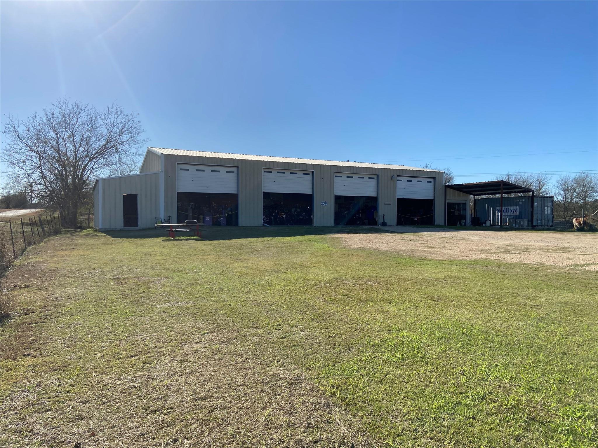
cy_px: 224
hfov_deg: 67.3
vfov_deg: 53.1
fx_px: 449
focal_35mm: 26
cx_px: 299
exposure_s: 1/3731
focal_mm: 4.25
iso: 32
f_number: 1.8
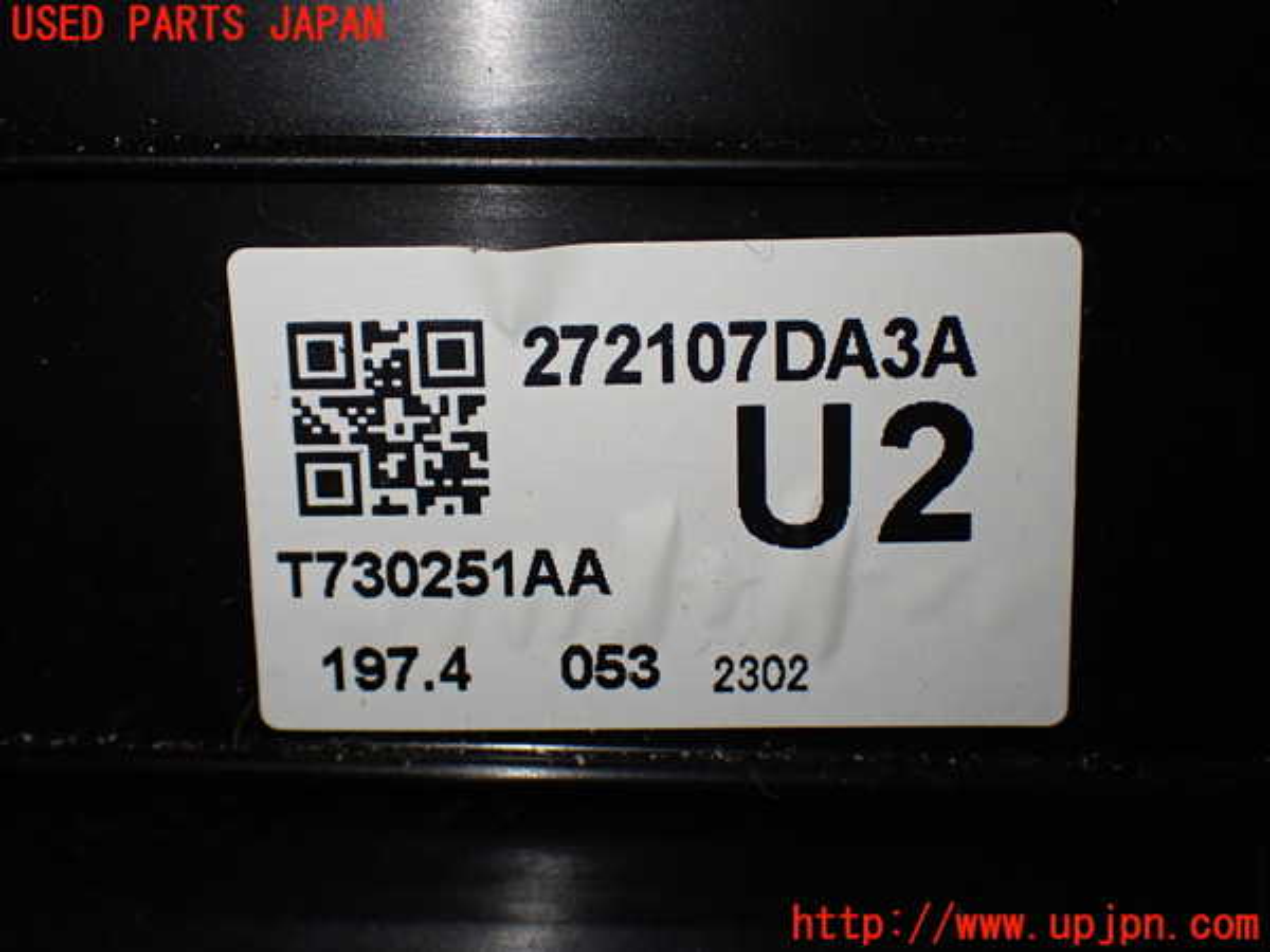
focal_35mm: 47
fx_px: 1724
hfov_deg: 40.4
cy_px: 476
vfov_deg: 30.9
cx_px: 635
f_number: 3.1
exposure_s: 1/200
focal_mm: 8.4
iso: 320
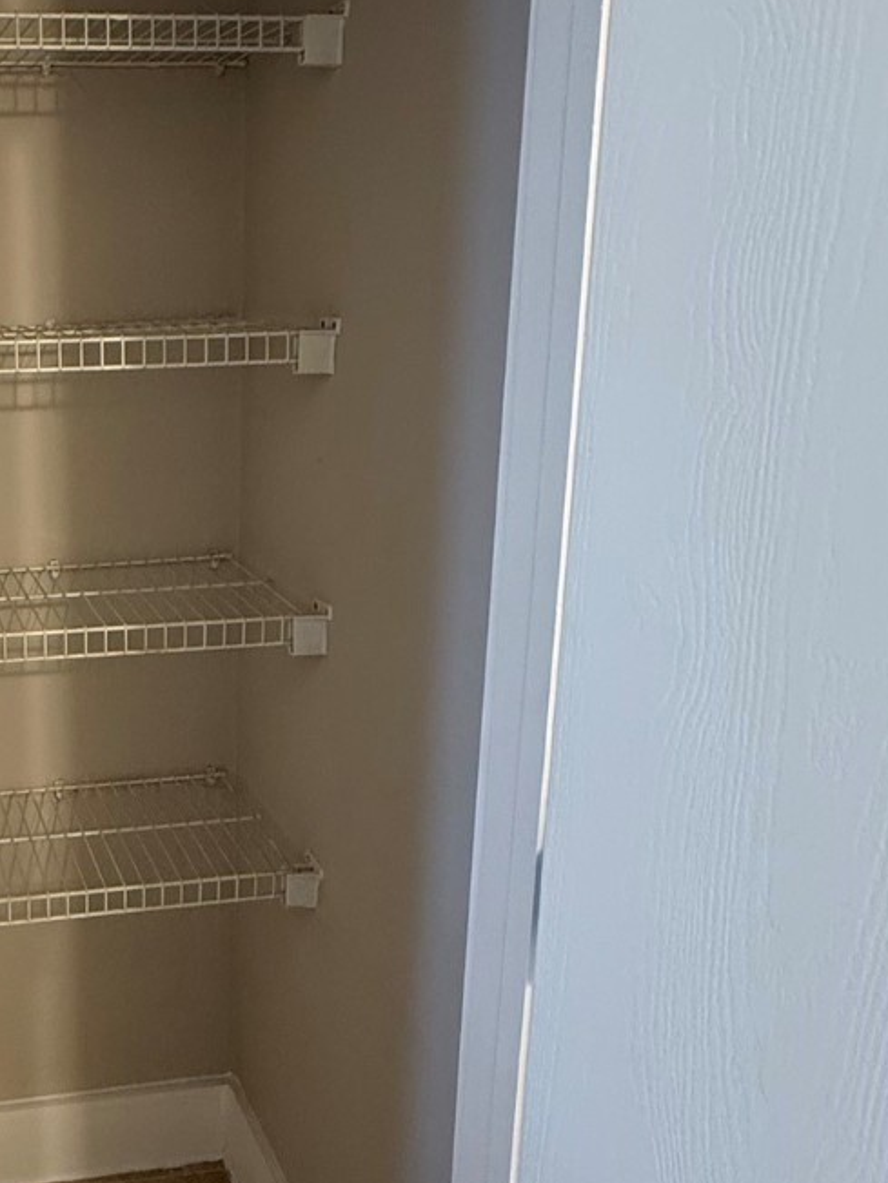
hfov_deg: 38.5
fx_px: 1129
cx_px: 15
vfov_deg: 55.2
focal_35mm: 33
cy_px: 513
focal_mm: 2.22
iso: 320
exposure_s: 1/60
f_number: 2.2
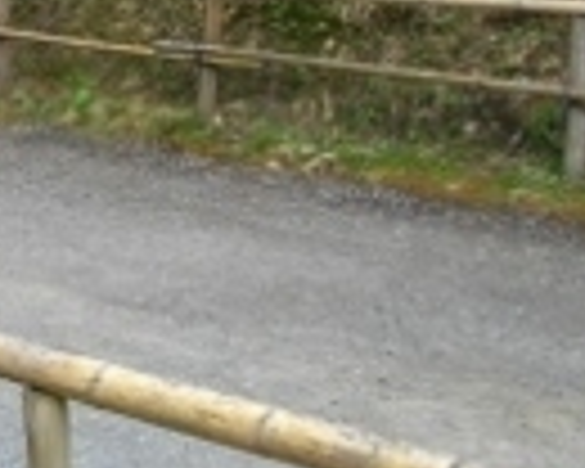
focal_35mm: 120
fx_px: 2078
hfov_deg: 14.5
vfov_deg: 12.6
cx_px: -382
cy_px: -79
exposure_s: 1/50
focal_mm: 5.7
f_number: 2.9
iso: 152
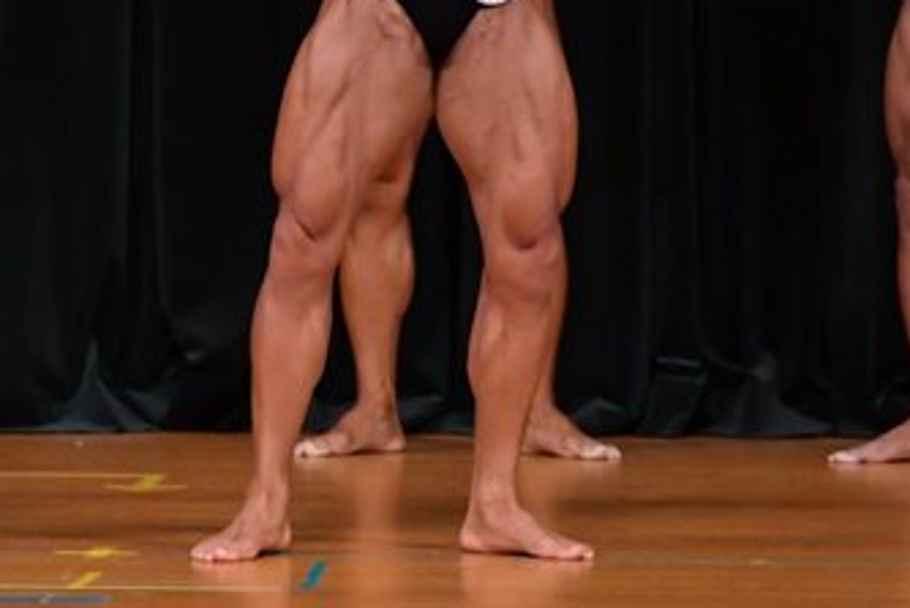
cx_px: 132
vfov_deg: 2.2
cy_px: -33
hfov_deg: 3.3
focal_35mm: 626
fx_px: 15830
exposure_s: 1/400
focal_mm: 180
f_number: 5.6
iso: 4000
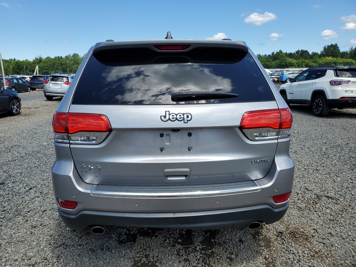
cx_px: 178
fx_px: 267
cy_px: 134
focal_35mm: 26
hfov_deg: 67.3
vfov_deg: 53.1
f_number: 1.5
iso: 50
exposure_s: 1/3333
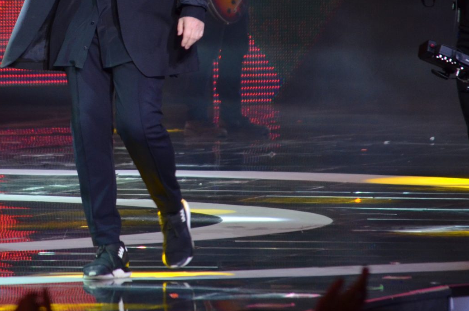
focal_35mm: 533
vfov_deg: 2.6
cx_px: 52
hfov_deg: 3.9
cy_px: 13
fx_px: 6930
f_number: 5.6
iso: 1000
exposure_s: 1/160
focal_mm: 180
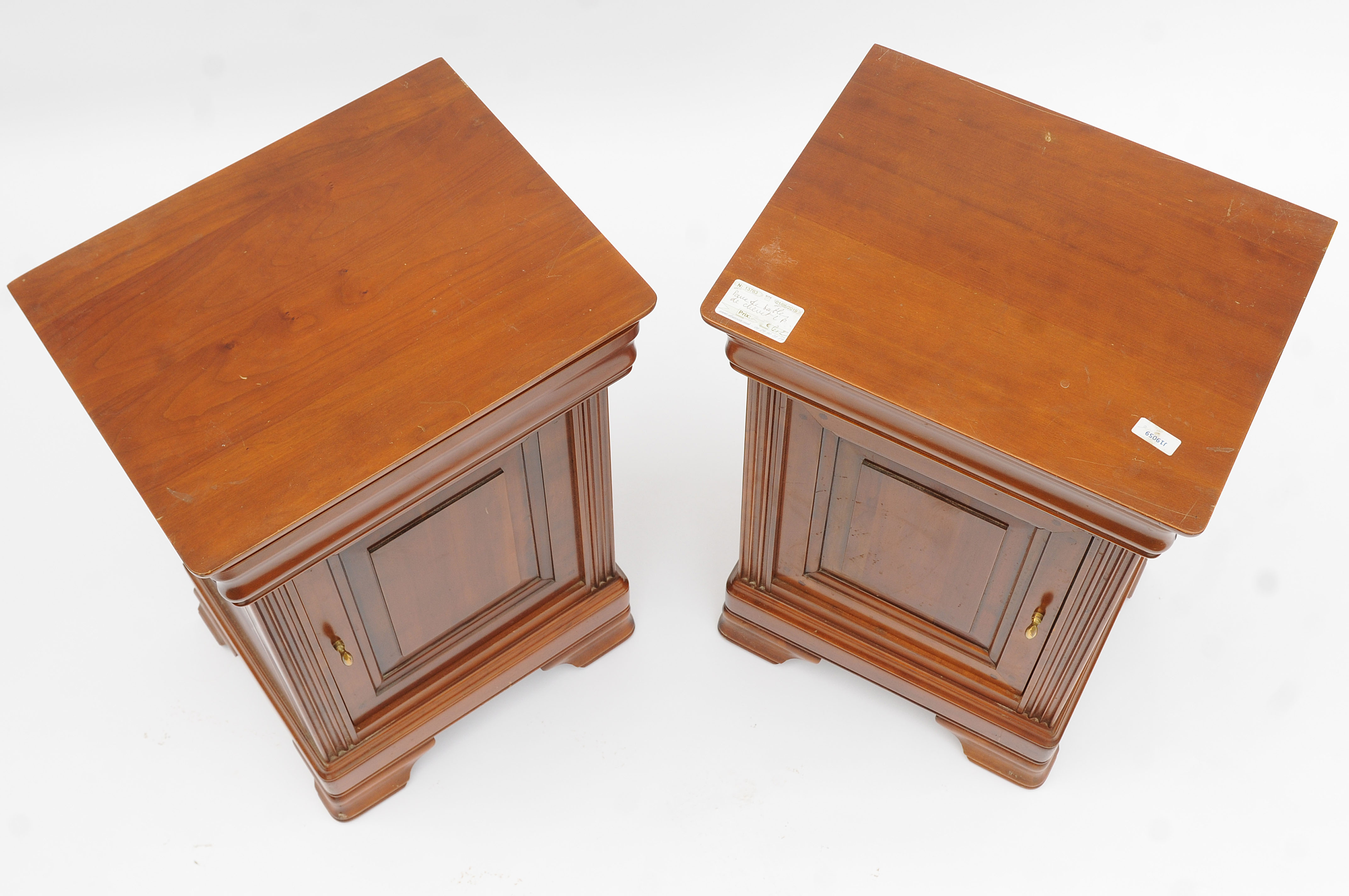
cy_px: 448
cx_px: 674
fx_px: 1347
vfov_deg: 36.8
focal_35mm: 36
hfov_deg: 53.2
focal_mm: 24
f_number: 7.1
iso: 250
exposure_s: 1/250
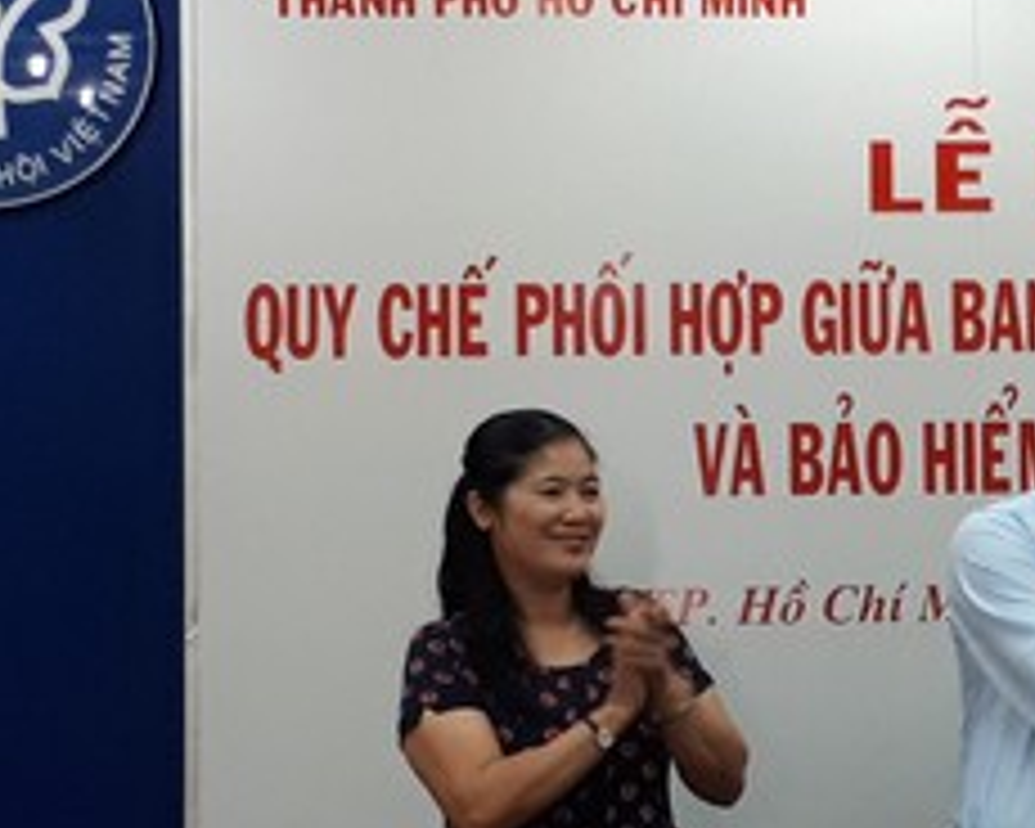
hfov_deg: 27.6
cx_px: 1166
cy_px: 524
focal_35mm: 62
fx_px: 1899
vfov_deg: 24.5
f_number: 1.9
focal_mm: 3.6
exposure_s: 1/33
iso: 200
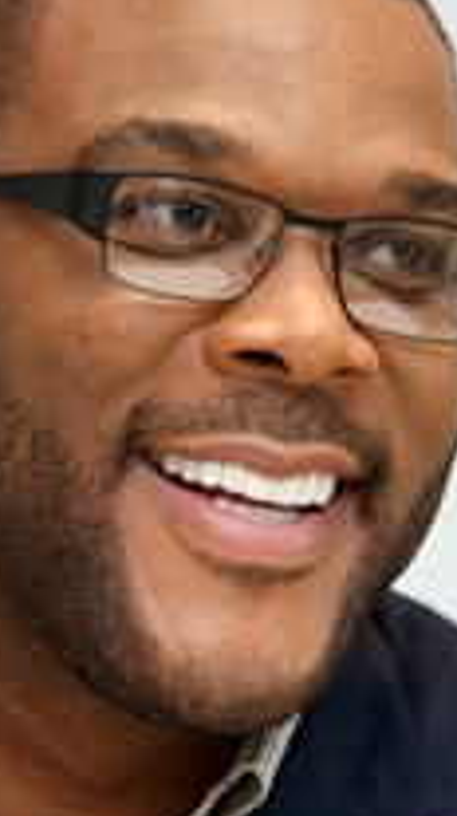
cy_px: 556
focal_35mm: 364
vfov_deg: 5.9
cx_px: 240
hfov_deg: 3.3
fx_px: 7864
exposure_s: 1/60
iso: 500
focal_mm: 180
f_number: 5.6
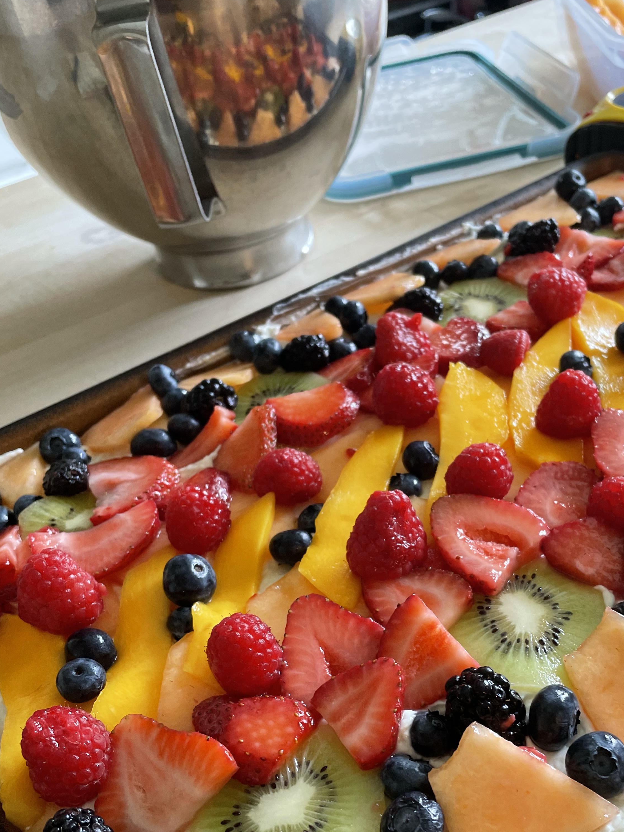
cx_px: 409
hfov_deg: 40.3
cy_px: 521
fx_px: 841
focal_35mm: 35
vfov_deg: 52.1
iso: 160
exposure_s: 1/60
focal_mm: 4.2
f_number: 1.6
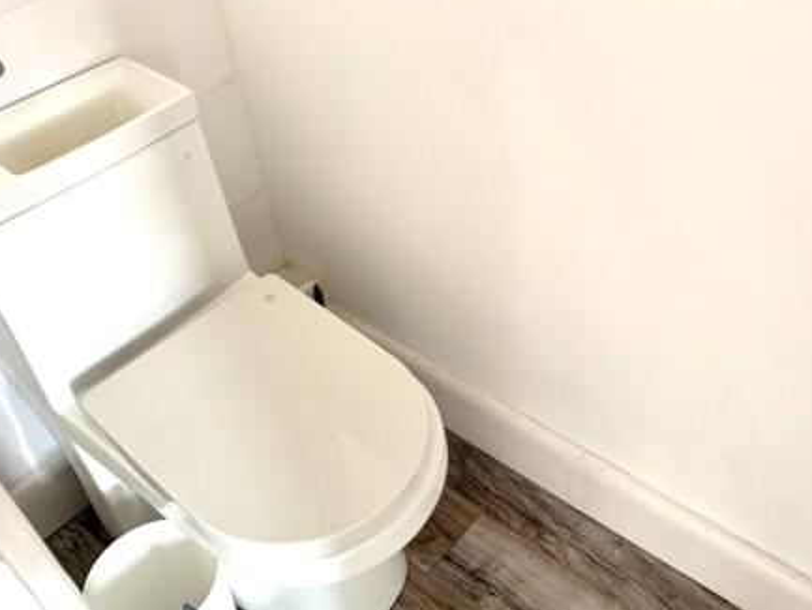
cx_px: 487
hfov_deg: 52.3
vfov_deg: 40.7
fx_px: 821
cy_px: 269
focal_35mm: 35
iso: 160
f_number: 1.8
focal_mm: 4.25
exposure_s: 1/60
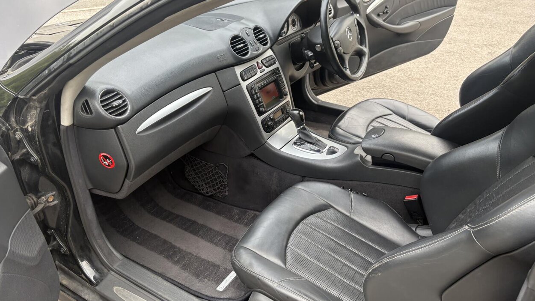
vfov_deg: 40.2
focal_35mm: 29
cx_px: 267
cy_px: 158
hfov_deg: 66.1
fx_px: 411
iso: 64
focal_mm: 5.96
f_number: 1.6
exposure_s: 1/125
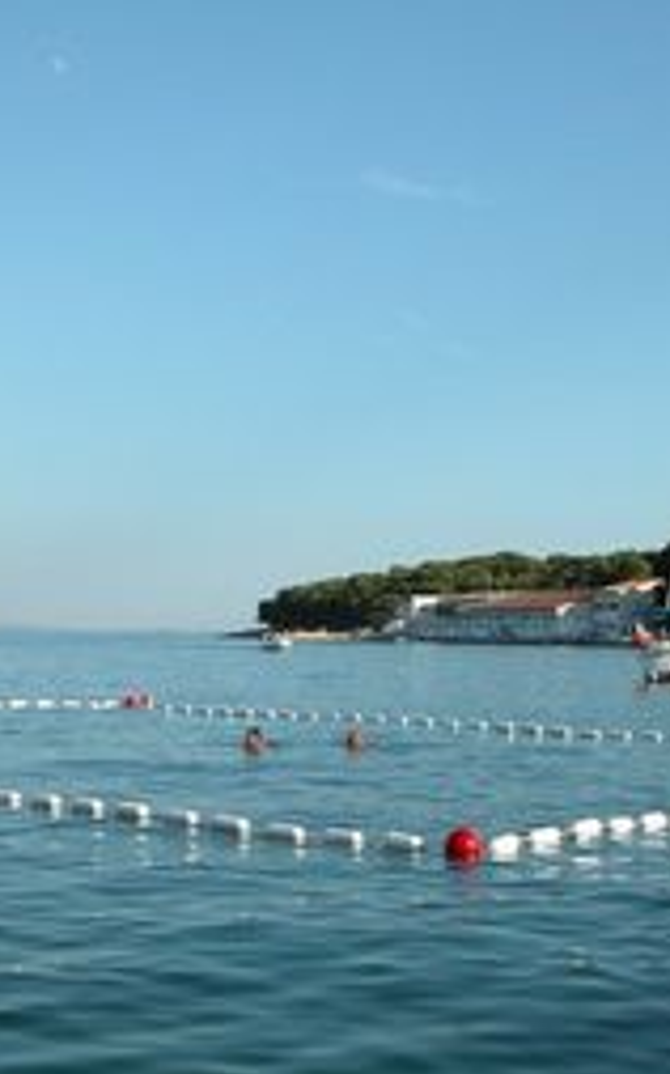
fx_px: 1666
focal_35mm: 57
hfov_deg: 22.7
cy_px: 599
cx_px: 259
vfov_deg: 35.6
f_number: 6.3
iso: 100
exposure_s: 1/296
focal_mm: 8.9
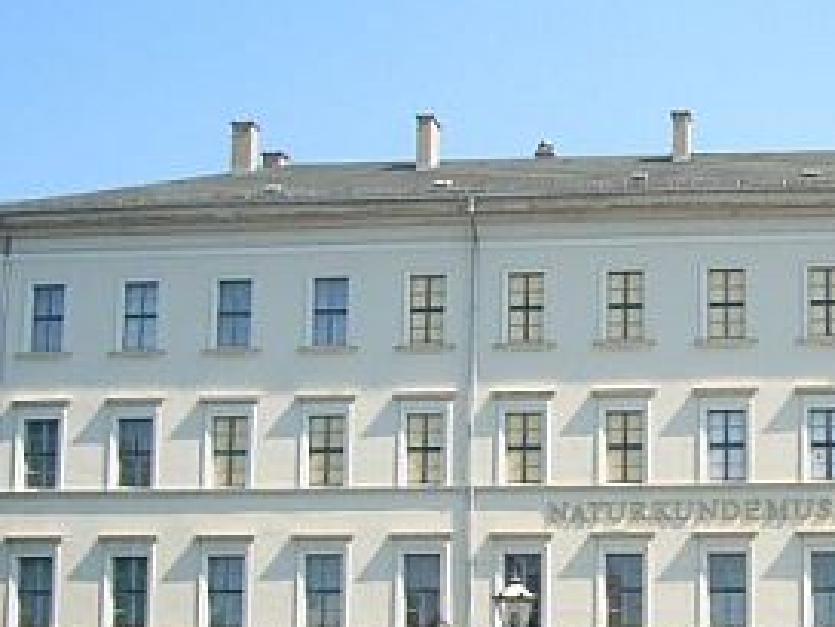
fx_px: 1858
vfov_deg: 19.0
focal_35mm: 77
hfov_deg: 24.7
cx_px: 722
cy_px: 502
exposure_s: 1/250
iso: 80
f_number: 5.6
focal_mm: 4.6
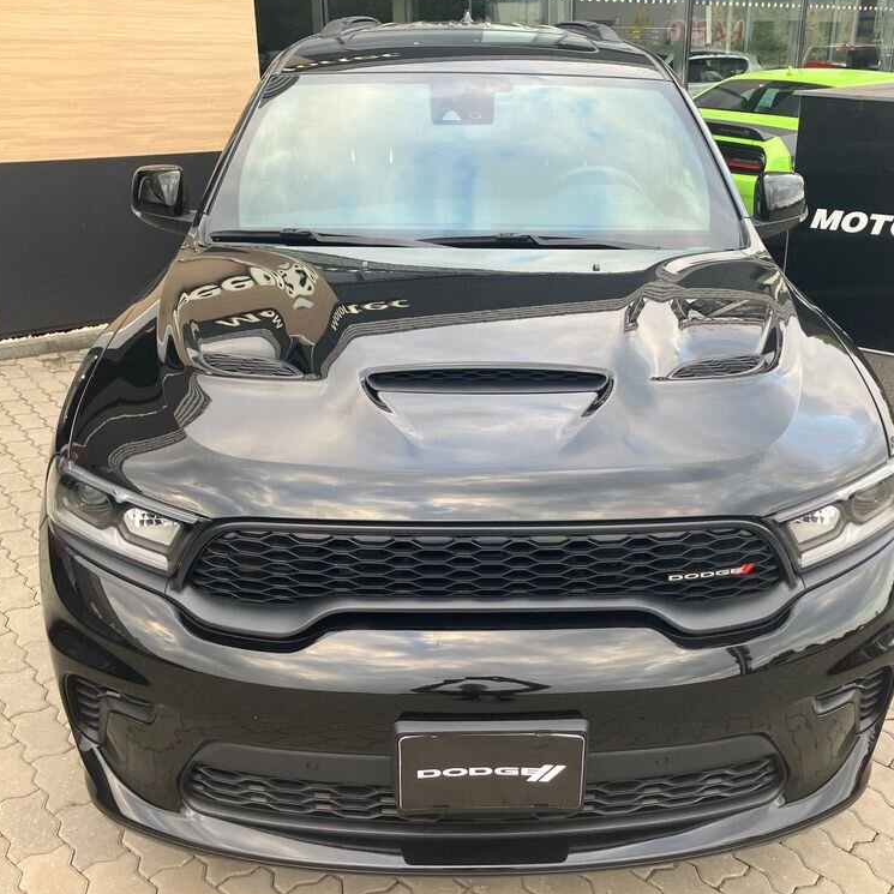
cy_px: 444
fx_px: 993
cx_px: 491
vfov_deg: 48.5
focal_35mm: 34
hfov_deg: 48.4
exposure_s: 1/121
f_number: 1.8
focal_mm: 3.99
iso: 80
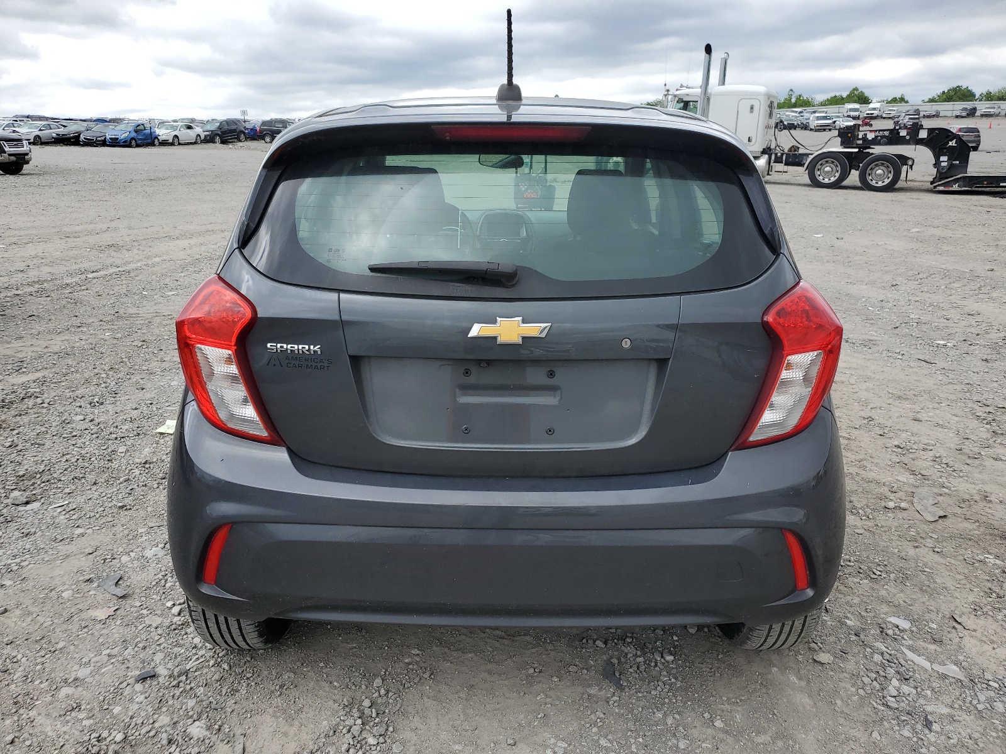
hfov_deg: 67.3
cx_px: 503
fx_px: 756
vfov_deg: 53.1
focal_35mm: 26
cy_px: 377
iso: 50
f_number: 1.5
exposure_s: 1/1250
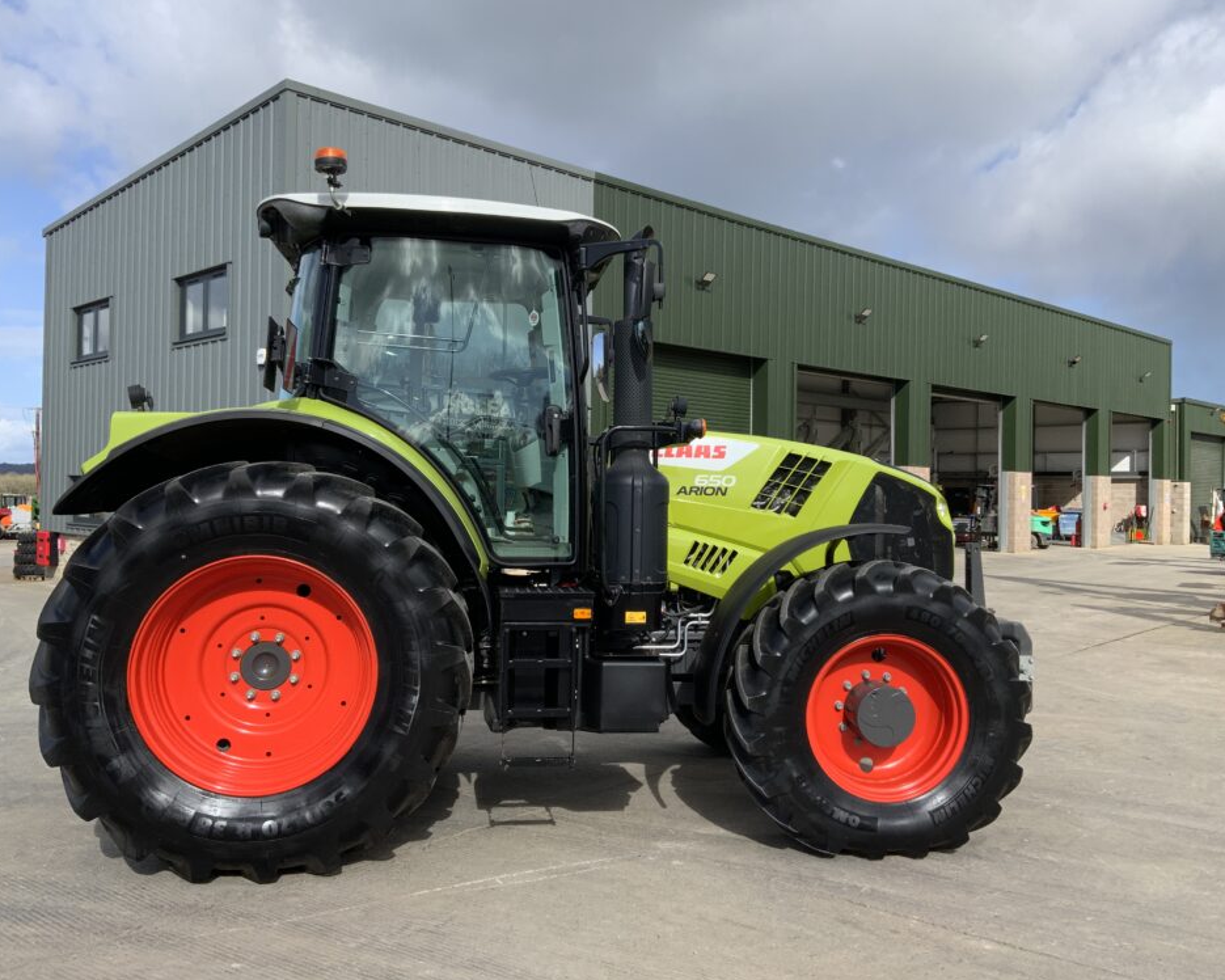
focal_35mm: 31
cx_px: 620
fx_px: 1124
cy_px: 482
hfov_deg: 57.2
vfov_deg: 47.1
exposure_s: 1/1412
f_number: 1.8
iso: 16
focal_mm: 3
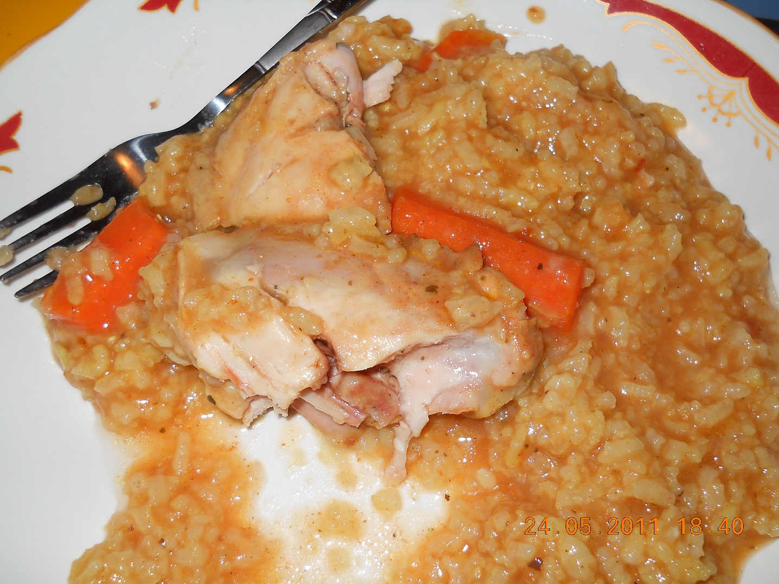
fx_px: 923
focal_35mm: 41
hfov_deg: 45.8
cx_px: 390
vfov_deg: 35.1
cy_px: 292
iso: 80
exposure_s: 1/30
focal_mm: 6.72
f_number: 5.5
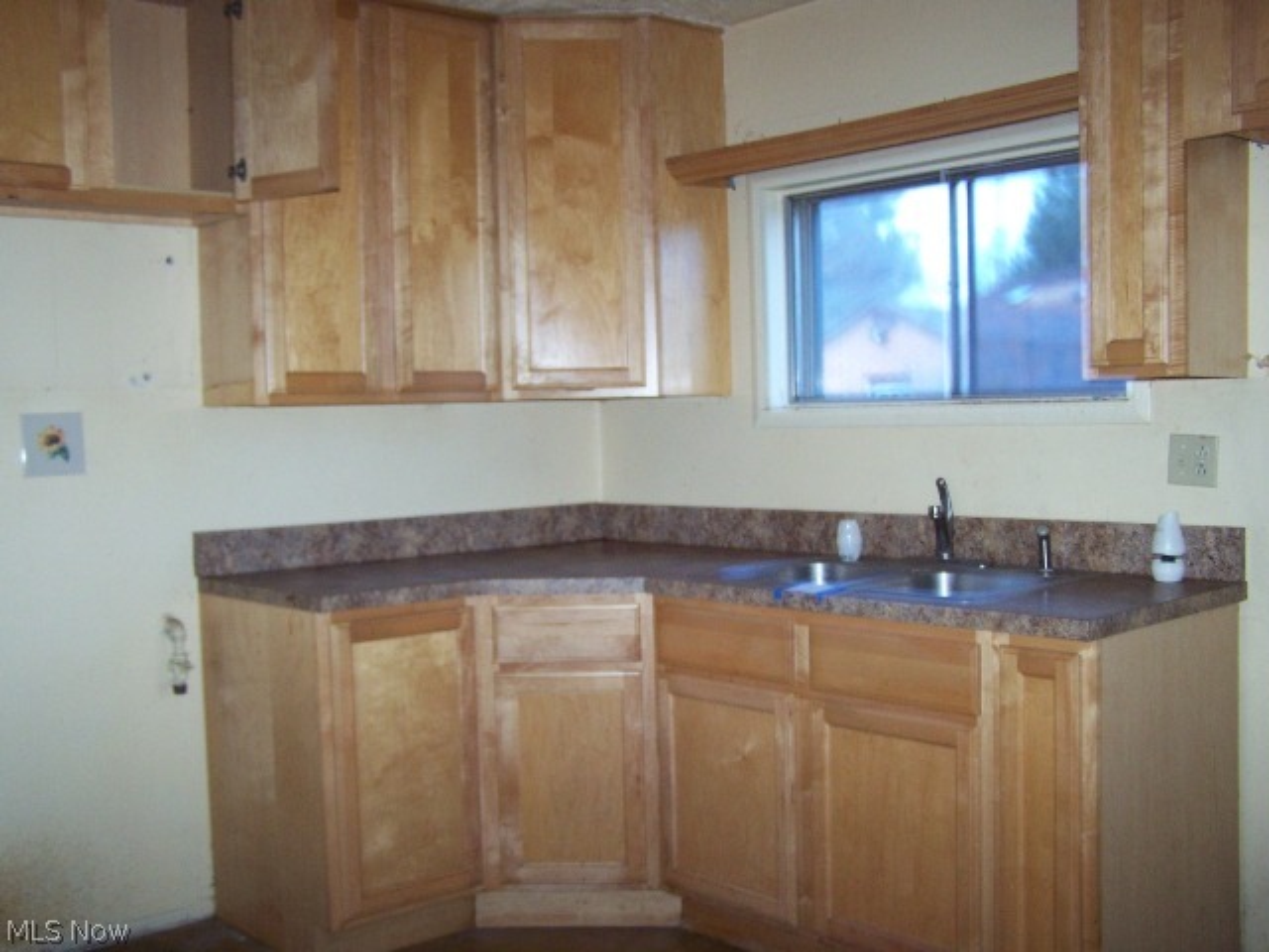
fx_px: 1393
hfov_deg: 49.0
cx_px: 634
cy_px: 476
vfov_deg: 37.7
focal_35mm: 38
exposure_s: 1/2
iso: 160
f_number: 2.8
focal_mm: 6.3
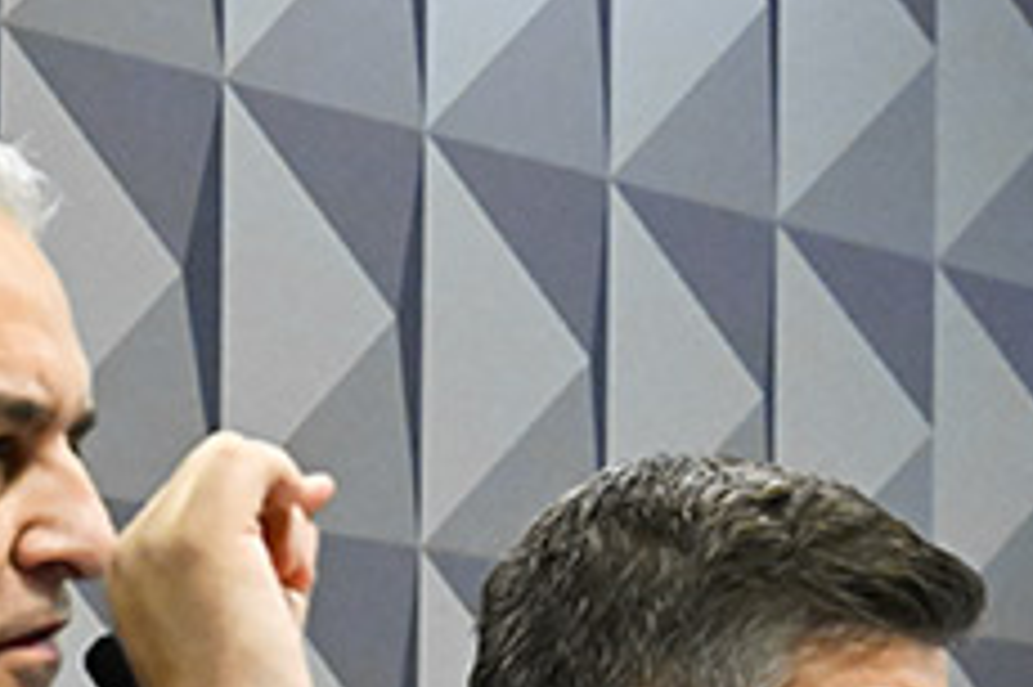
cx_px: 1024
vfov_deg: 3.9
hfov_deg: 5.9
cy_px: 1055
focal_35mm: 347
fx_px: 9950
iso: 6400
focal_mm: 93
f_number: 8
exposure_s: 1/200
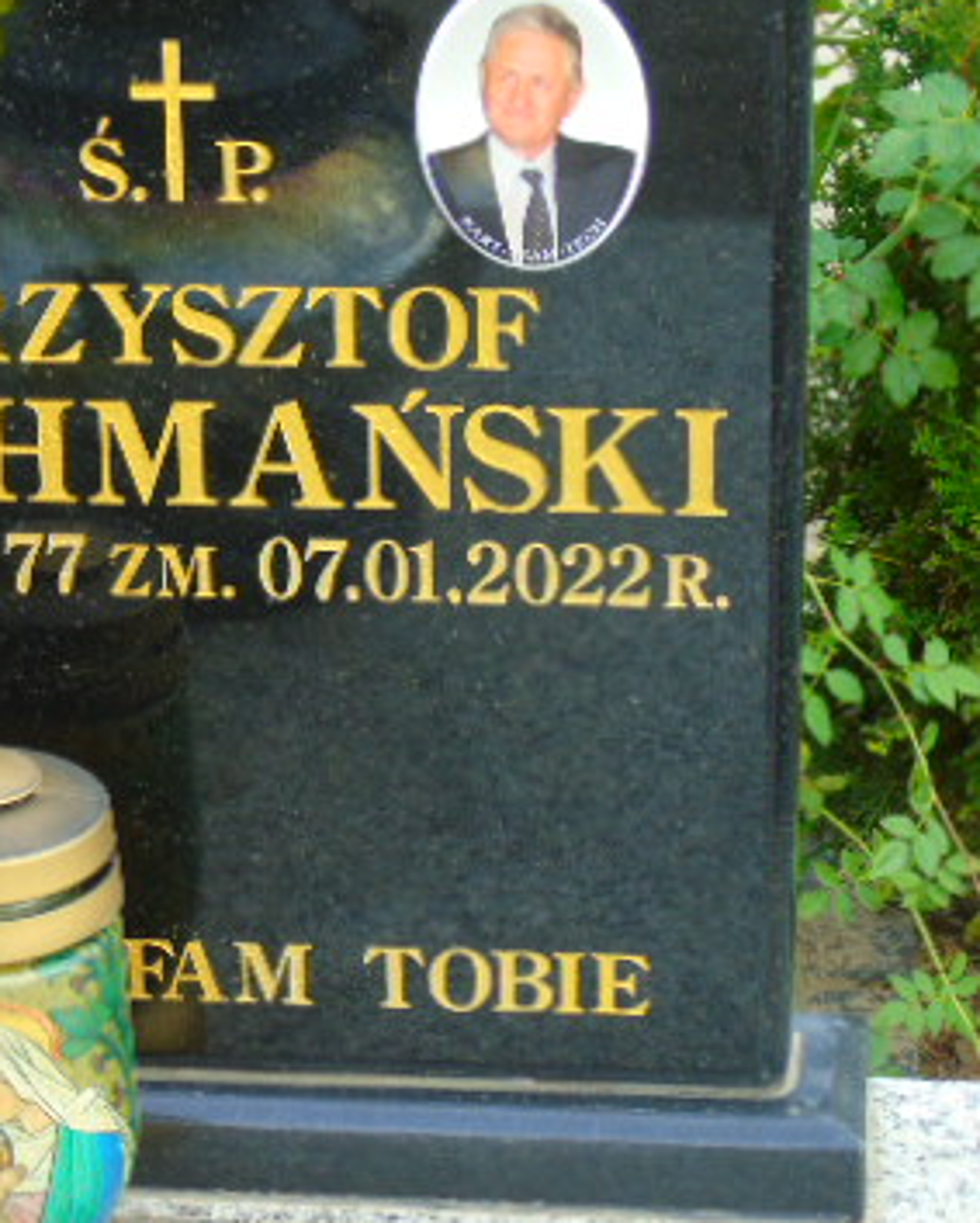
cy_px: 561
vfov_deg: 13.3
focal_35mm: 145
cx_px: -69
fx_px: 5250
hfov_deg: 10.5
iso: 80
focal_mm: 15
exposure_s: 1/50
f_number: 4.1
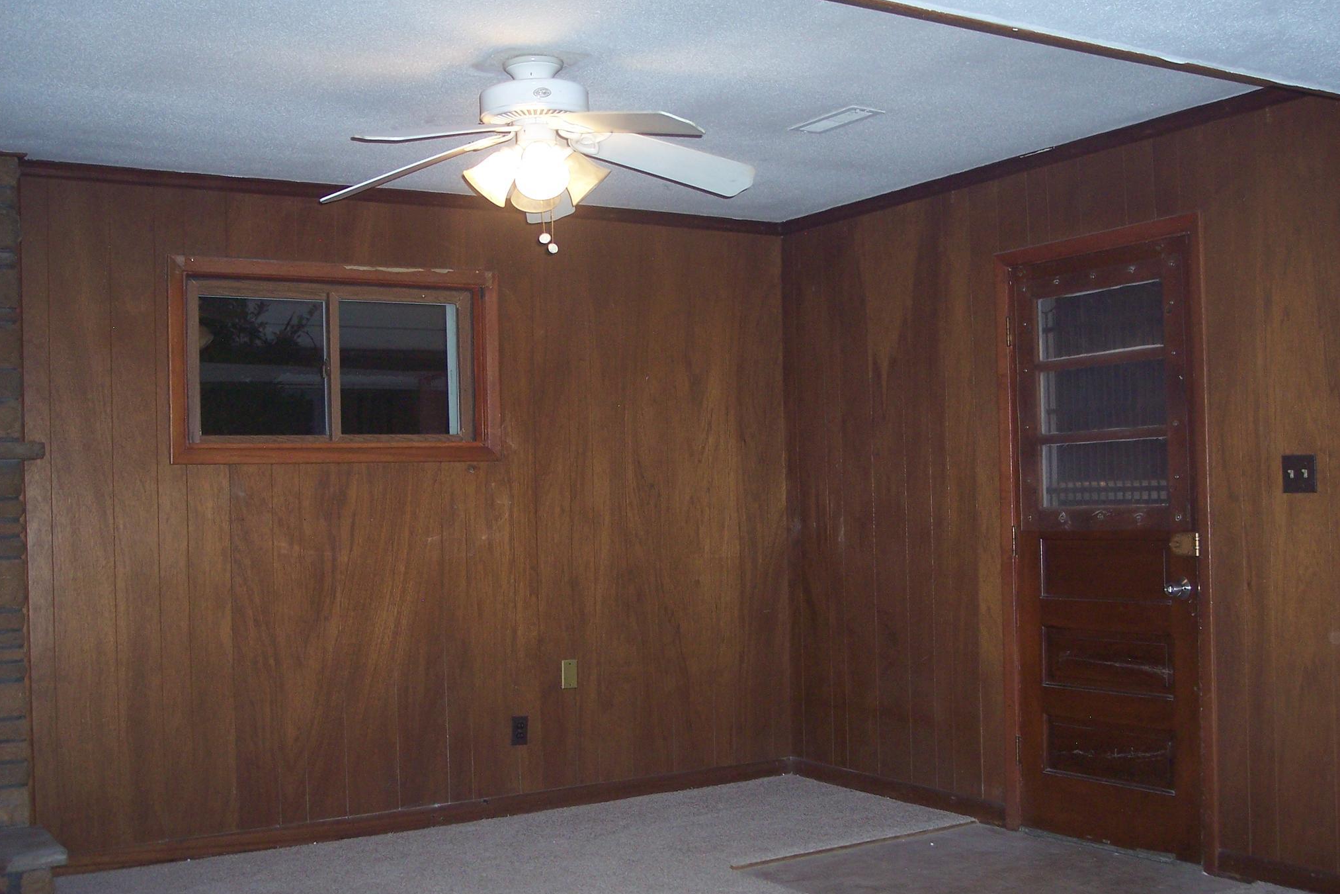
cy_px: 485
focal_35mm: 41
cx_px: 674
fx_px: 1526
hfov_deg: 47.4
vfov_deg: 32.6
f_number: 2.8
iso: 140
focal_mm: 8
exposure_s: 1/60
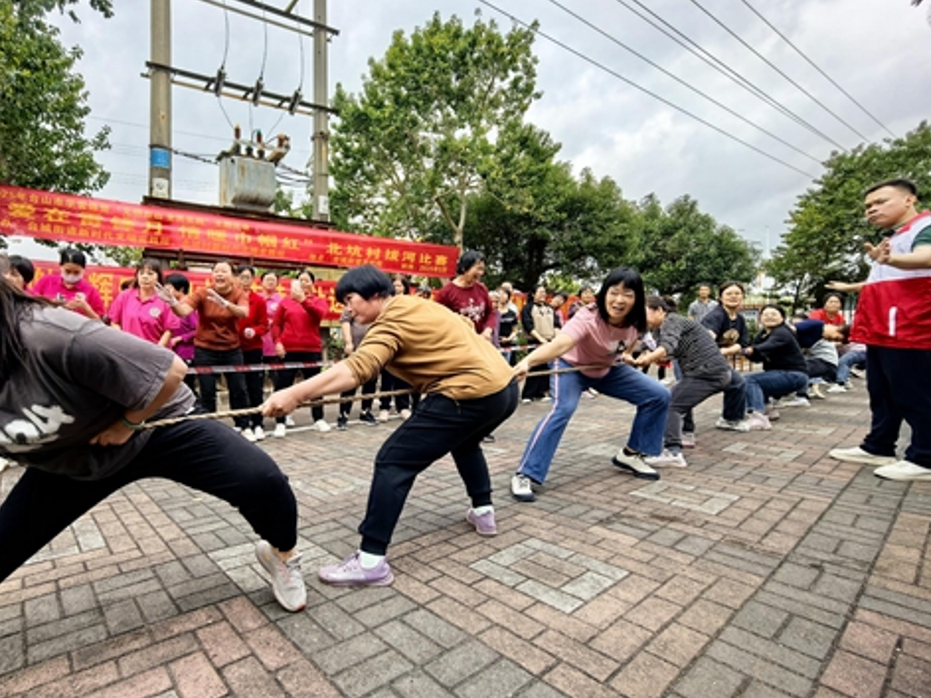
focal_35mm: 16
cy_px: 367
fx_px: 430
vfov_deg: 78.0
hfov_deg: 92.9
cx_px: 360
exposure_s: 1/417
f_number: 2.2
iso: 50
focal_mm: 1.95
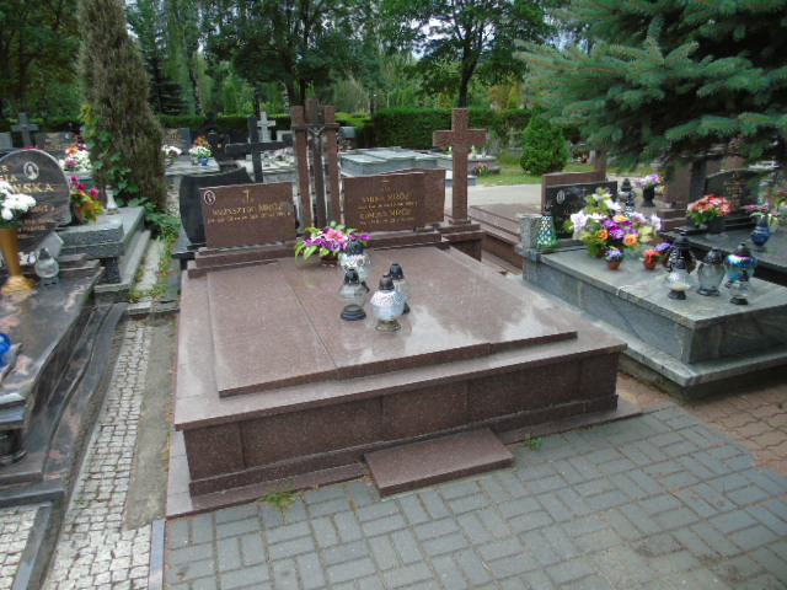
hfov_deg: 69.4
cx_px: 394
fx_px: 568
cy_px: 295
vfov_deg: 54.9
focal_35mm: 25
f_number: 3.4
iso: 80
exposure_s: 1/320
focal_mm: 4.4
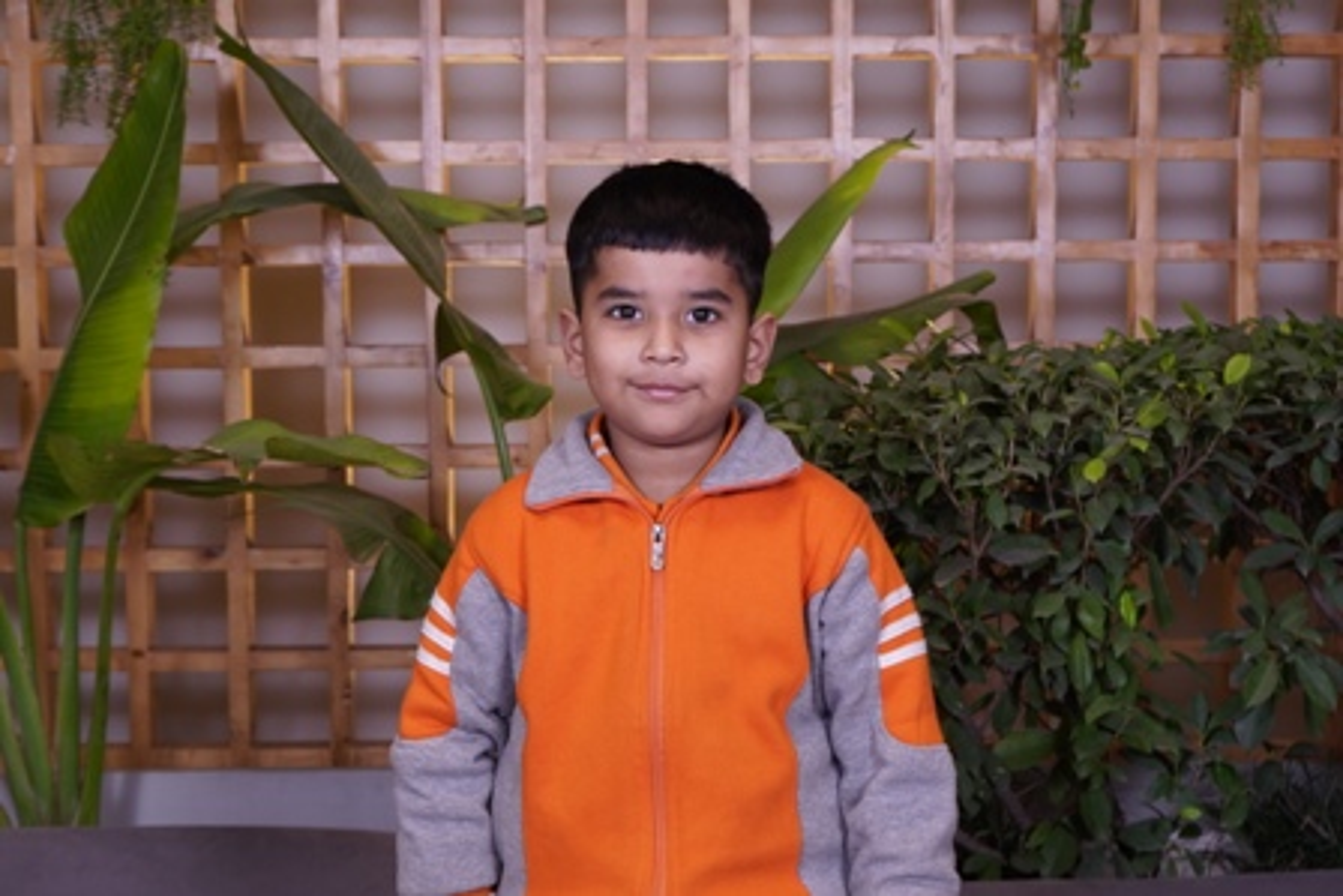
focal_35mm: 55
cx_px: 672
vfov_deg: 24.6
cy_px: 448
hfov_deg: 36.2
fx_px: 2052
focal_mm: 37
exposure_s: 1/125
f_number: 4.5
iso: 400
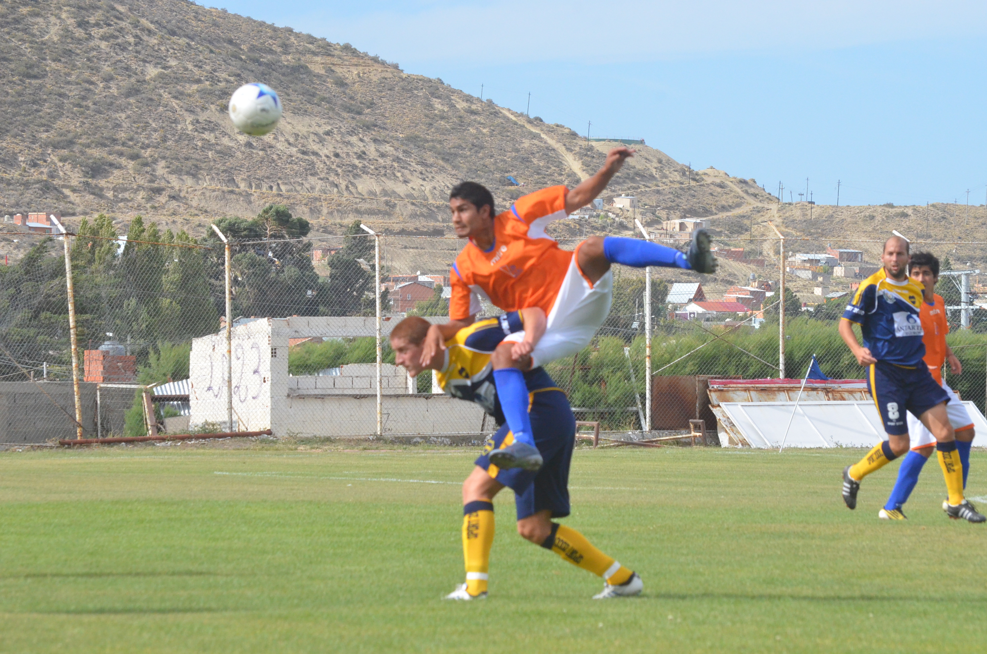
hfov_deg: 9.2
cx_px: 494
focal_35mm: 225
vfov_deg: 6.1
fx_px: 6156
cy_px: 327
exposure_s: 1/2500
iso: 2000
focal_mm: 150
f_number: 13
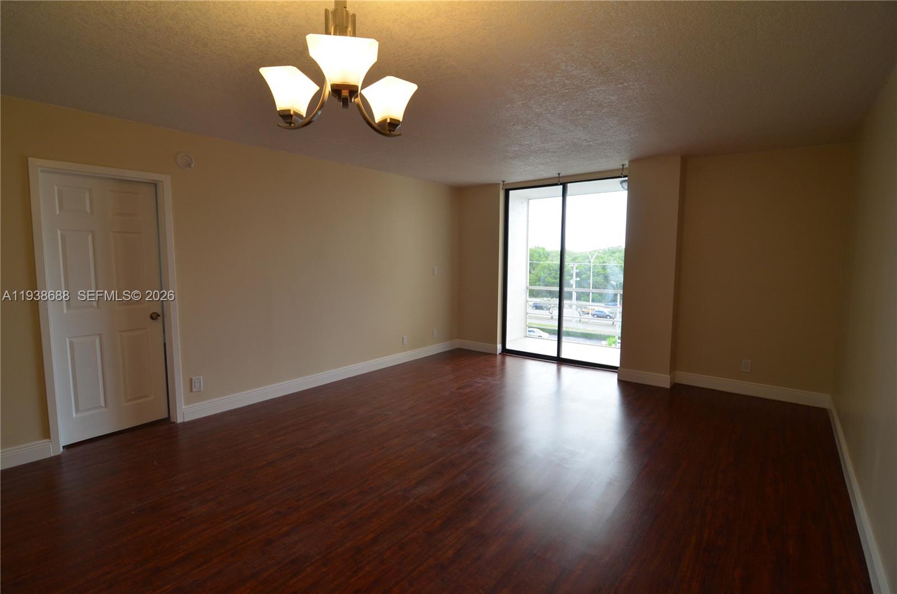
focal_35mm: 16
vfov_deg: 71.8
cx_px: 448
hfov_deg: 95.1
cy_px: 297
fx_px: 410
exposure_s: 1/80
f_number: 5.6
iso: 400
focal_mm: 11
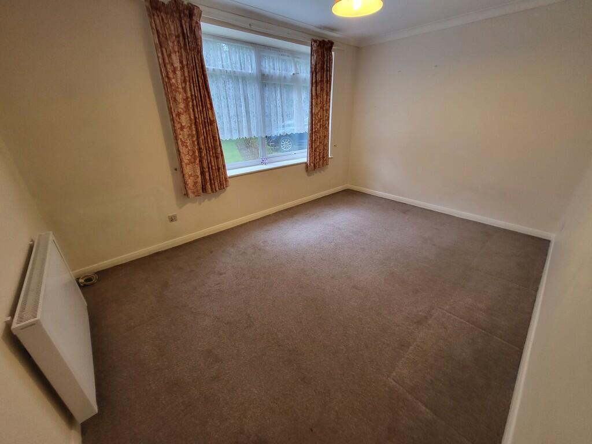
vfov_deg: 89.9
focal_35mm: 13
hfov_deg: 106.2
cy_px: 222
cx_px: 296
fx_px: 222
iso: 320
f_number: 2.2
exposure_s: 1/50
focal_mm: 1.74
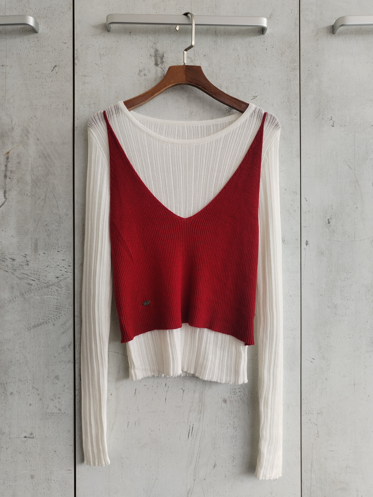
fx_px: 417
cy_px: 248
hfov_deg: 48.2
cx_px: 186
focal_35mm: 29
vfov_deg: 61.7
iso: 100
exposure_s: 1/109
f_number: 1.8
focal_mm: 4.75
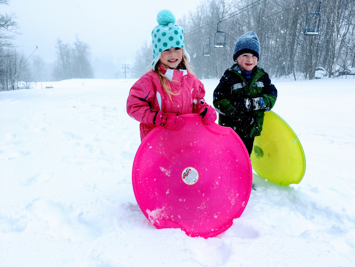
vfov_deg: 48.2
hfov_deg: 61.7
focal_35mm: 29
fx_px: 297
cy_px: 134
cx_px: 178
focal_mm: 4.15
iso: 25
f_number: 2.2
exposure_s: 1/409
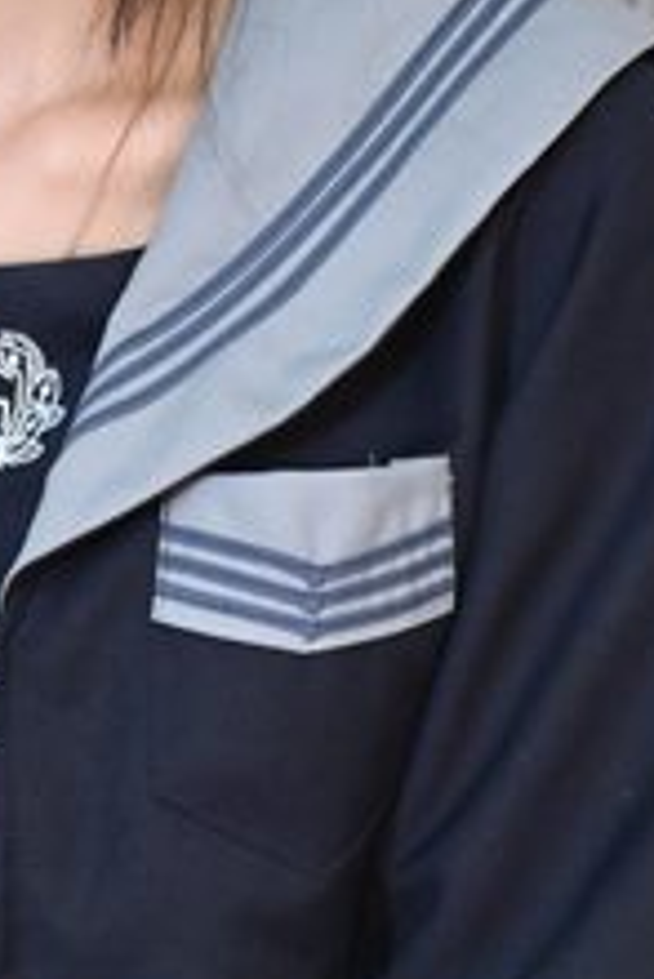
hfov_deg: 4.4
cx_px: 147
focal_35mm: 314
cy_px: 1615
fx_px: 8542
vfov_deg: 6.4
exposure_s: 1/100
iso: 900
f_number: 2.1
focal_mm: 45
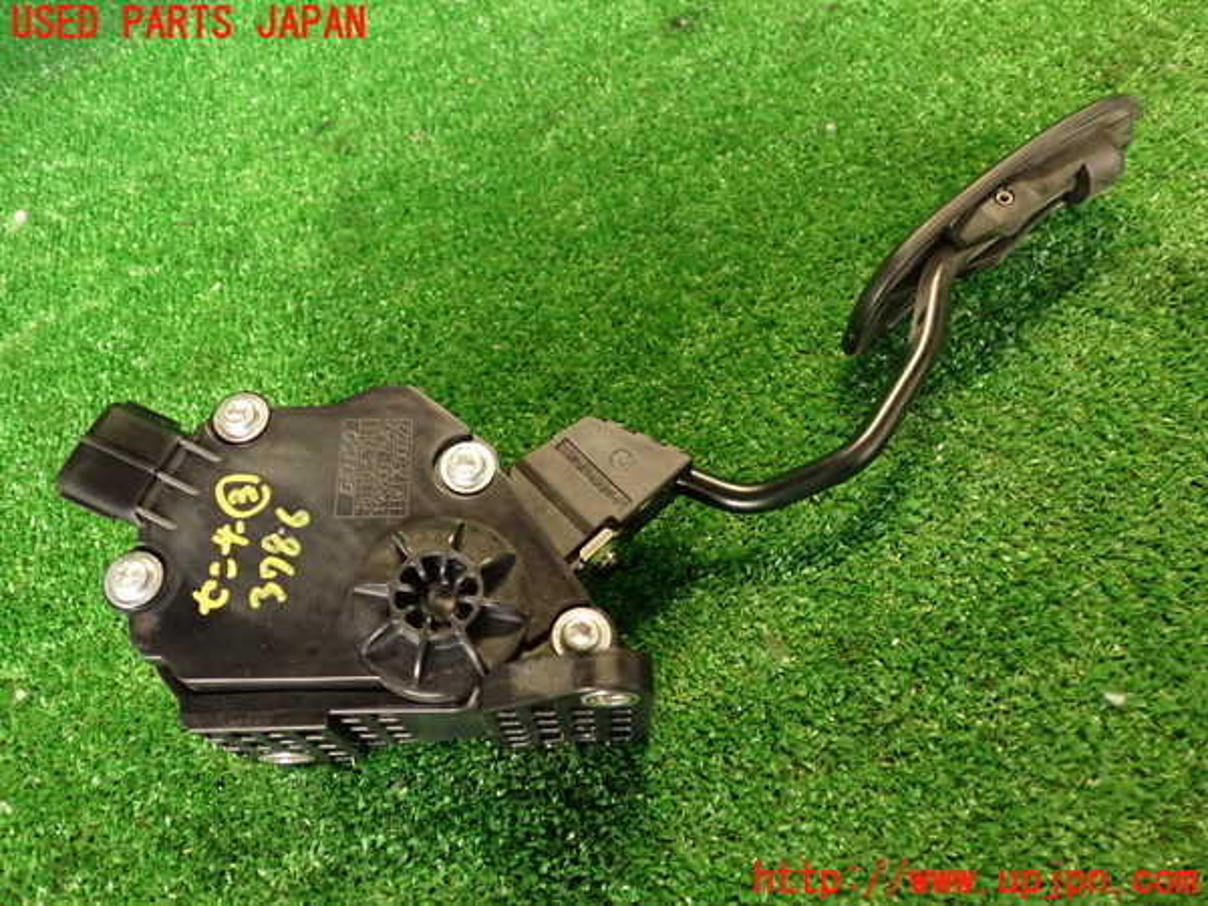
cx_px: 604
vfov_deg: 46.8
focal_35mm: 30
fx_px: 1047
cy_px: 453
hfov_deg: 60.0
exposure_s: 1/30
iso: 320
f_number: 2.3
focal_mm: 5.4
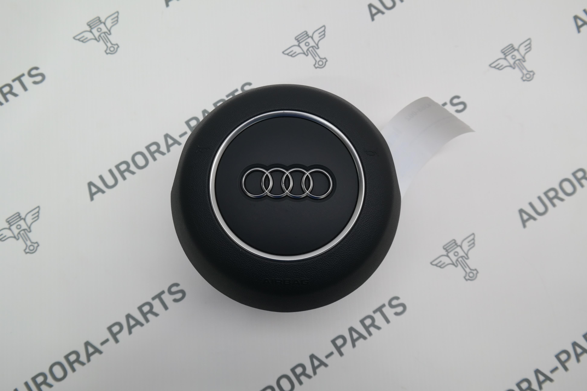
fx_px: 473
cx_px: 294
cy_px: 196
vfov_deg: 45.0
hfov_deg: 63.7
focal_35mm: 29
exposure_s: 1/40
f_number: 5.6
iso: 200
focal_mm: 19
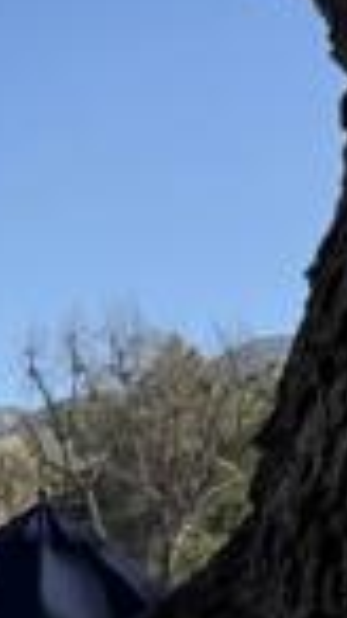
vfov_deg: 18.3
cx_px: -978
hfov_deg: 7.7
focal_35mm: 115
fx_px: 1883
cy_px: 559
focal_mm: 6.76
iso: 80
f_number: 1.78
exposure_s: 1/3584
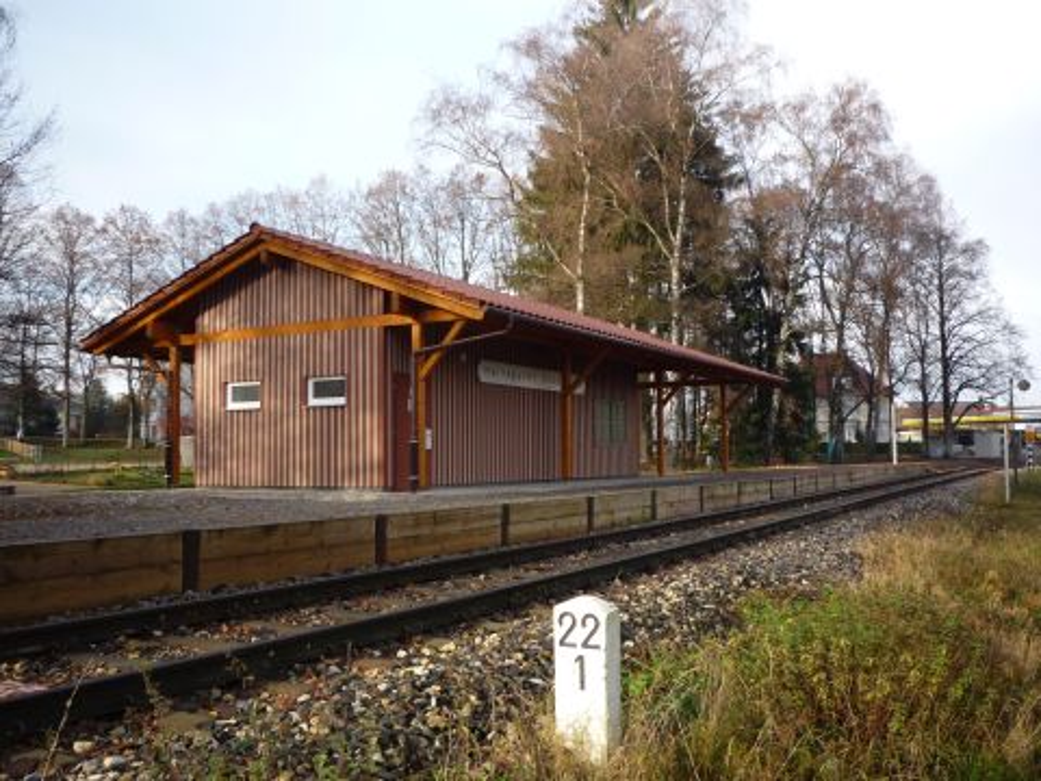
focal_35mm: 32
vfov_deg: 44.2
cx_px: 520
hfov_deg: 56.8
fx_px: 962
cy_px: 390
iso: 100
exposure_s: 1/160
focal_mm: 5.2
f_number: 4
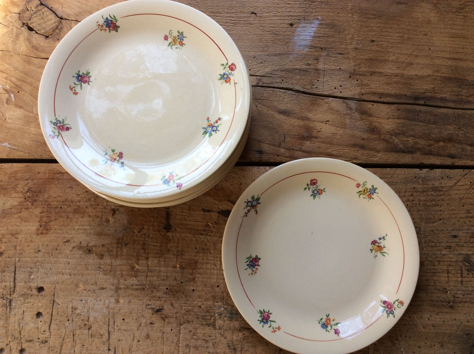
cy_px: 177
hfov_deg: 56.9
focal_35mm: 32
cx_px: 237
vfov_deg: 44.1
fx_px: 438
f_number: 2.4
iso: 32
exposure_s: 1/50
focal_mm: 3.3
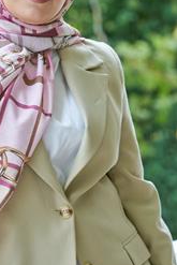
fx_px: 1414
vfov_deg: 10.7
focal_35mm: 192
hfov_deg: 7.1
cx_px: 12
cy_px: 97
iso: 800
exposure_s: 1/125
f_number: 5.6
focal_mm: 102
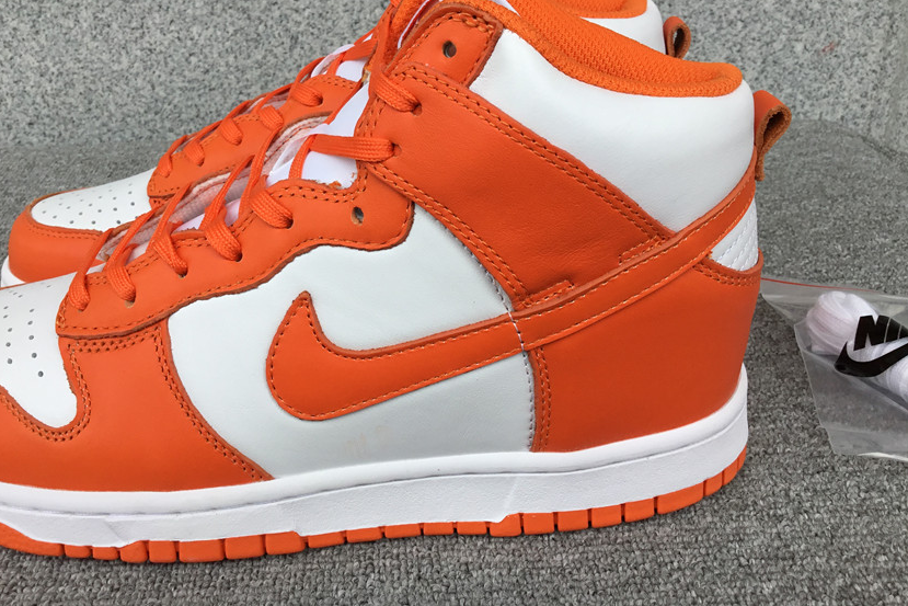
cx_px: 417
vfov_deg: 37.8
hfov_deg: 54.4
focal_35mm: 35
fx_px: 883
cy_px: 249
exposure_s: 1/301
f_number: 2.4
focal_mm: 3.3
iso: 25
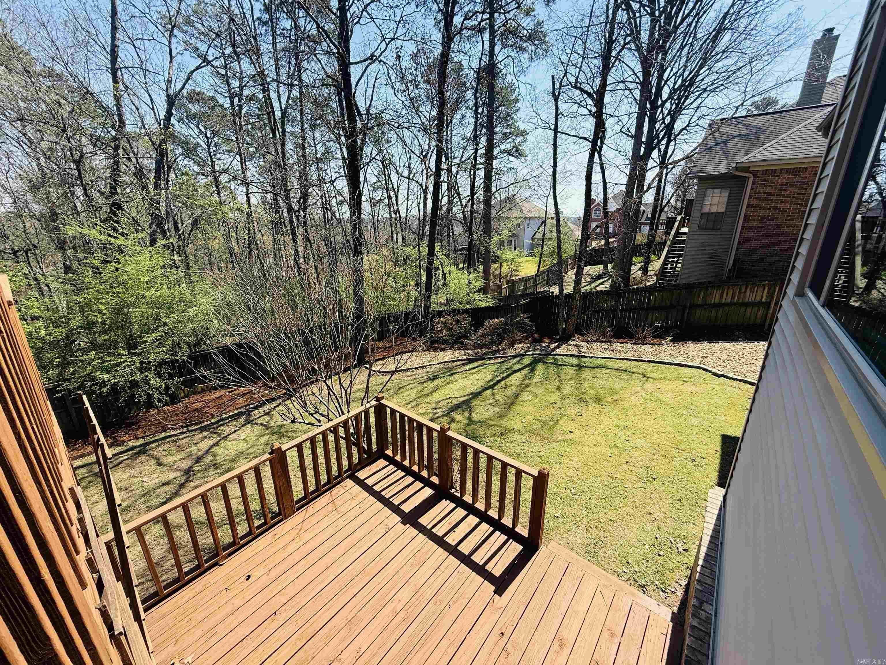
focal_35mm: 14
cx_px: 443
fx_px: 358
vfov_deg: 85.7
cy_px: 332
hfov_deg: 102.1
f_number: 2.2
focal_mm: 2.22
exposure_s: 1/888
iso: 64
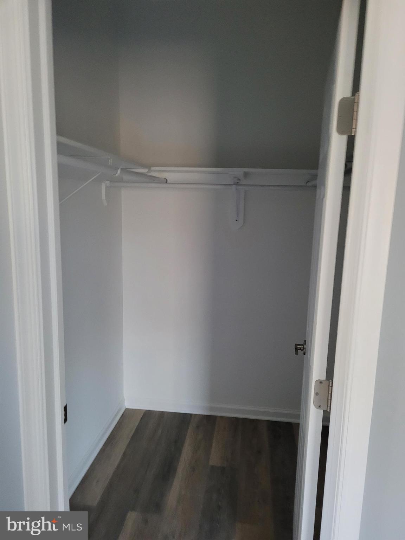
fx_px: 406
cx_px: 202
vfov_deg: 67.3
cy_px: 270
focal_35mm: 26
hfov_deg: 53.1
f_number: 1.8
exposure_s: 1/24
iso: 640
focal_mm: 5.4
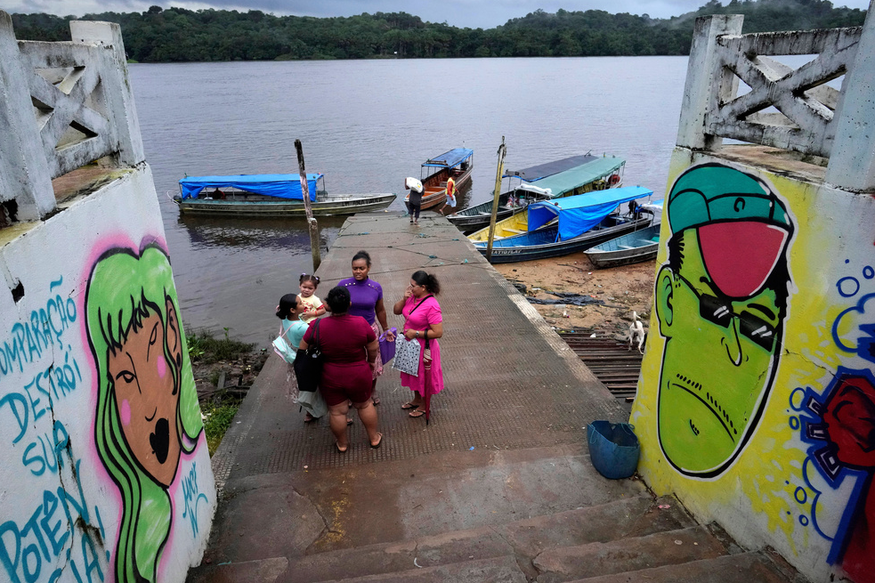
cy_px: 294
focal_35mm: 25
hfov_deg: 71.5
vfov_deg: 51.3
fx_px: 607
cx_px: 429
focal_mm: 24
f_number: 8
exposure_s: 1/320
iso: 5000
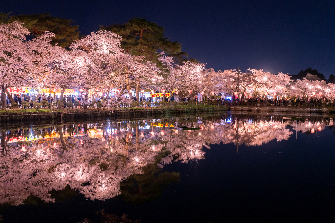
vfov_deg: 26.0
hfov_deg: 38.2
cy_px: 112
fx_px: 484
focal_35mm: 52
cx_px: 168
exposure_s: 1/2.5
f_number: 4
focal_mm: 35
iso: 500
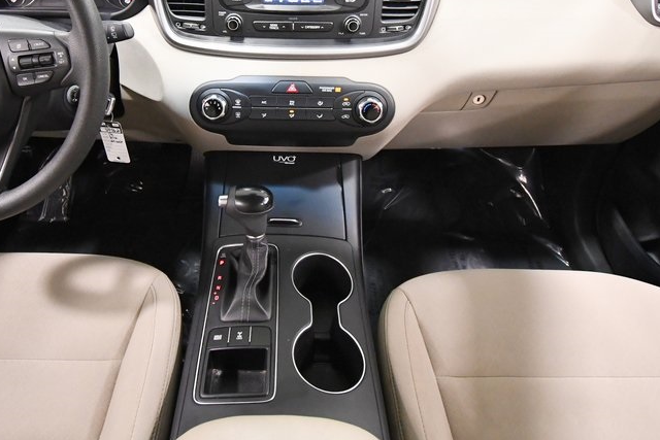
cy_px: 100
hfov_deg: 73.4
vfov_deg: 50.5
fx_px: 440
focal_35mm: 24
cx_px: 285
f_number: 4.5
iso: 3200
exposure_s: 1/100
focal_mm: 10
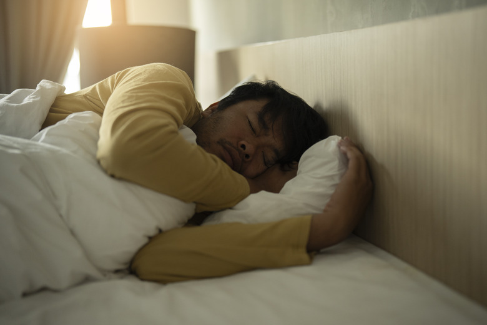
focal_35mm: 50
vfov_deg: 27.0
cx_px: 244
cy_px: 162
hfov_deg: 39.6
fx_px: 676
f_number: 1.4
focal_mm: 50
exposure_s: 1/250
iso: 1000
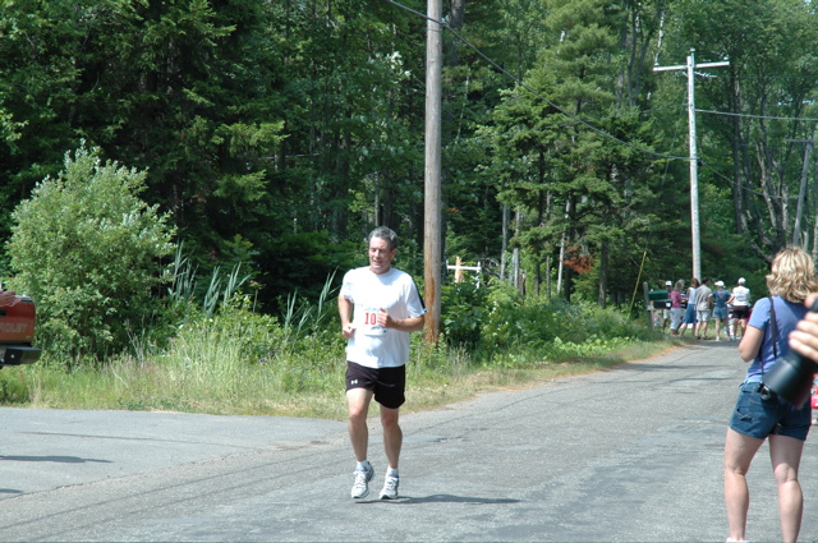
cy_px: 272
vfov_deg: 13.0
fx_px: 2383
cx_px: 409
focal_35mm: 105
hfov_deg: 19.5
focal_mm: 70
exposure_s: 1/200
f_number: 8
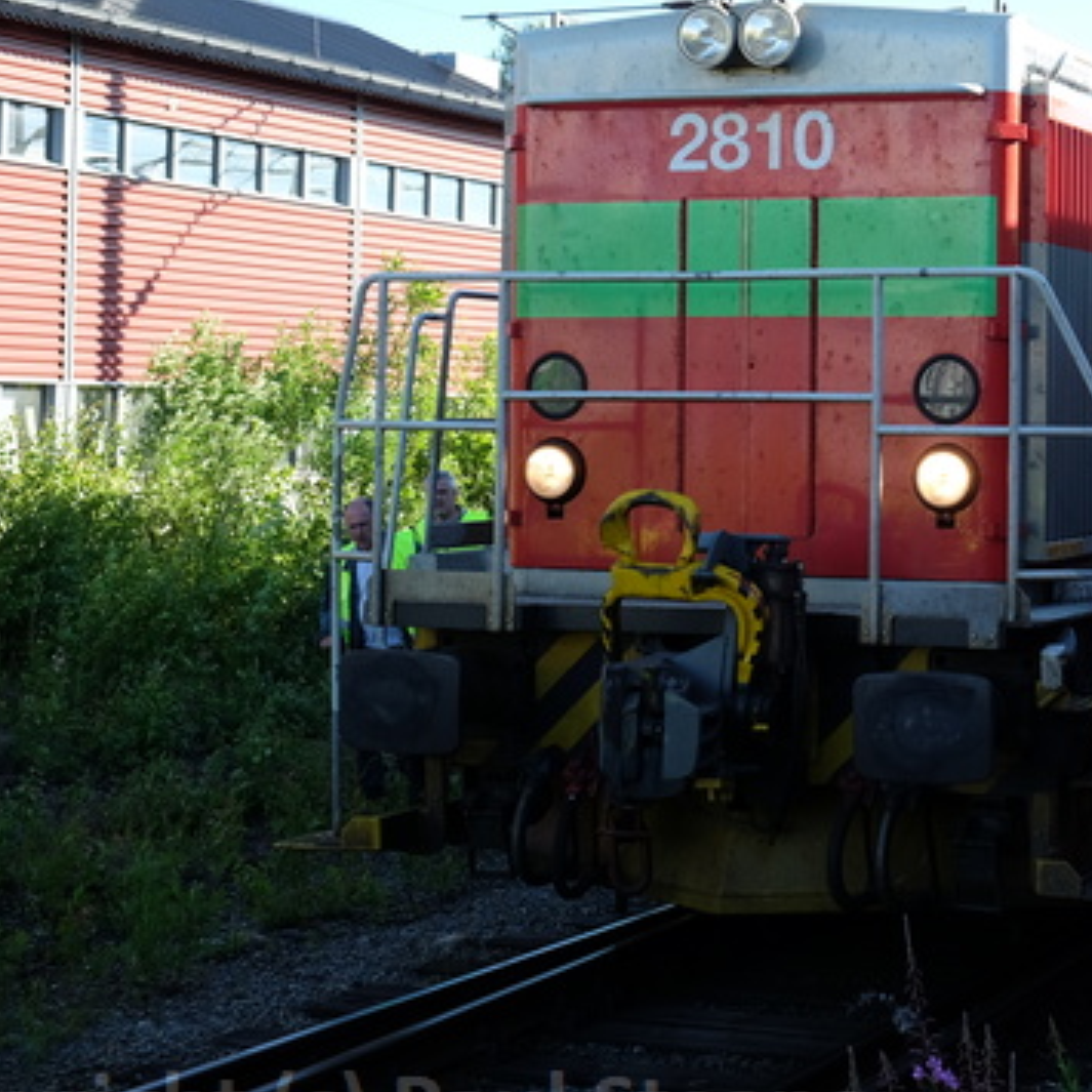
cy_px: 378
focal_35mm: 72
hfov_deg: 23.2
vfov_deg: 23.9
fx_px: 2570
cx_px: 1046
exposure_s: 1/140
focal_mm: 25.4
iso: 200
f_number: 5.6
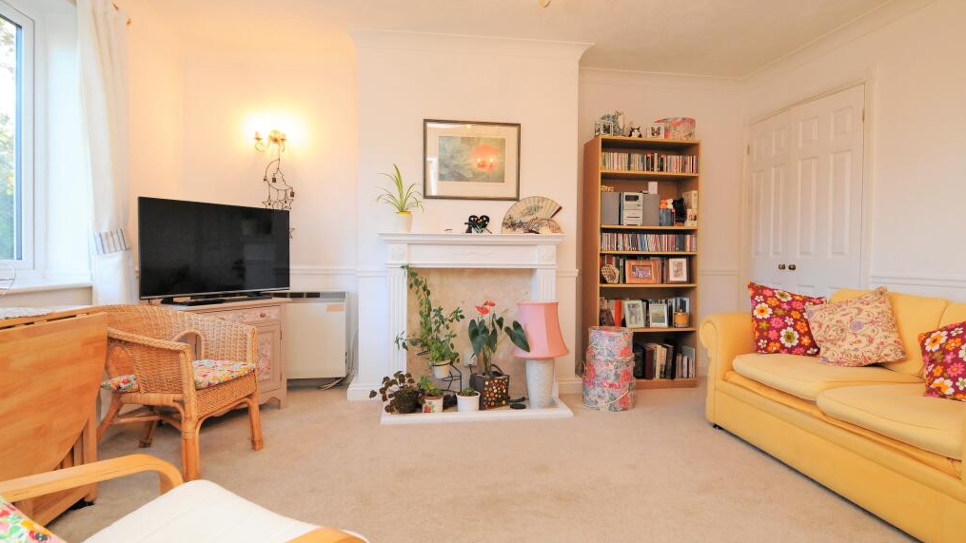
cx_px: 483
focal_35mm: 19
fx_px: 487
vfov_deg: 58.3
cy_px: 264
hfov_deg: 89.6
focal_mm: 12
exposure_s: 1/60
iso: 1000
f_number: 7.1
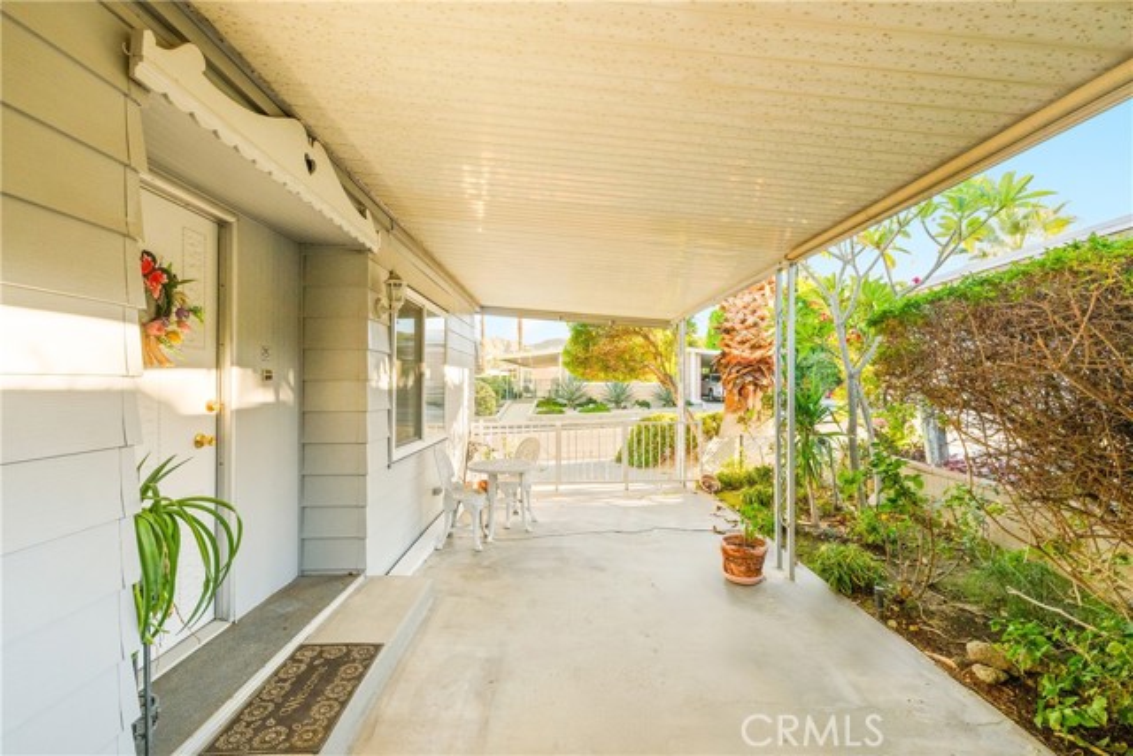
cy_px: 378
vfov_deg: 81.2
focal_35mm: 14
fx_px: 441
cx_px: 566
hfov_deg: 104.2
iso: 1000
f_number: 8
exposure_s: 1/1000
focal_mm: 14
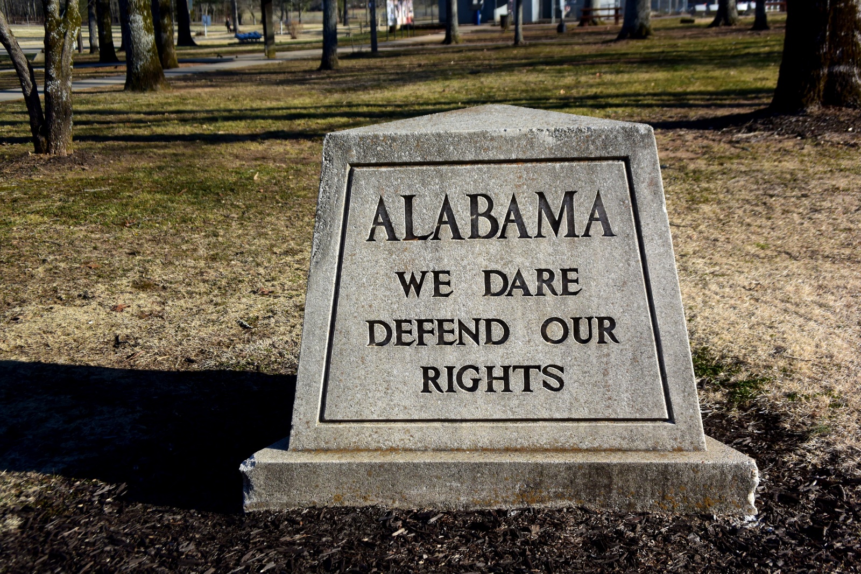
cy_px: 287
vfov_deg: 28.6
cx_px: 430
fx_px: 1124
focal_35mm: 47
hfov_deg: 41.9
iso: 160
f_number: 5
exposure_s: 1/800
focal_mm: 17.6
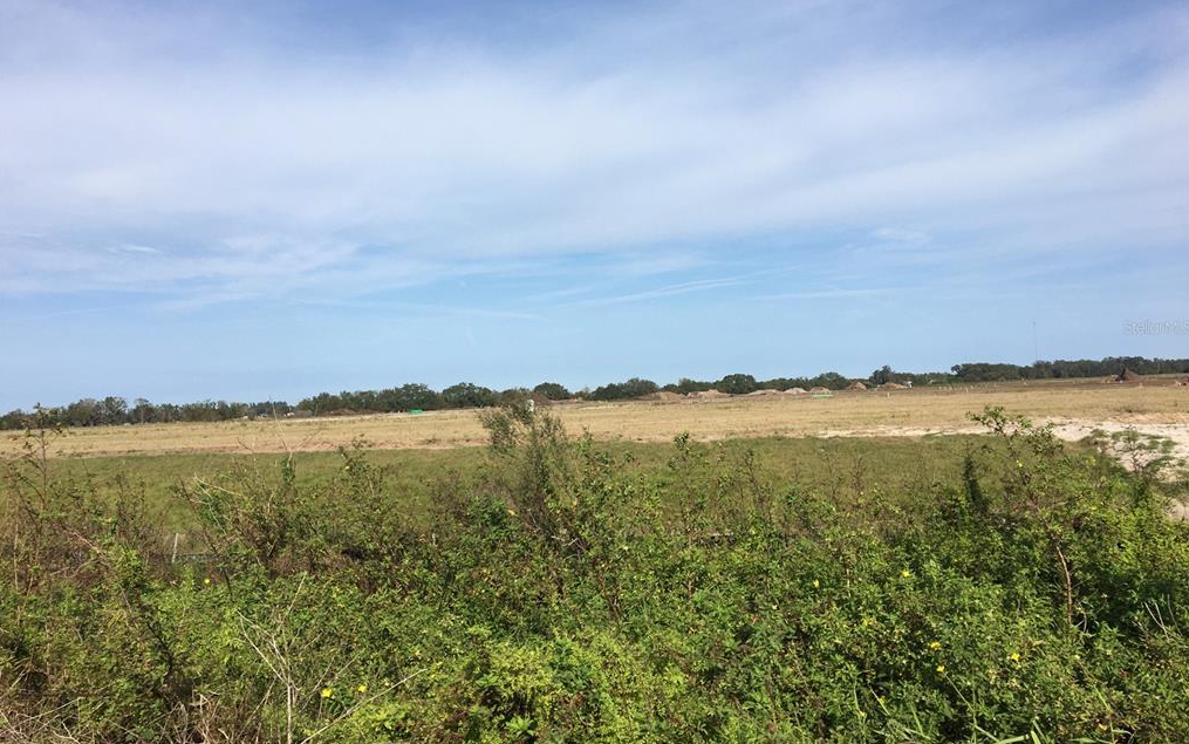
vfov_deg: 40.6
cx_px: 595
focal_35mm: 31
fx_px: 1005
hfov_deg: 61.2
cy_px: 327
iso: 25
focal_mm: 4.15
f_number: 2.2
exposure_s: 1/2564
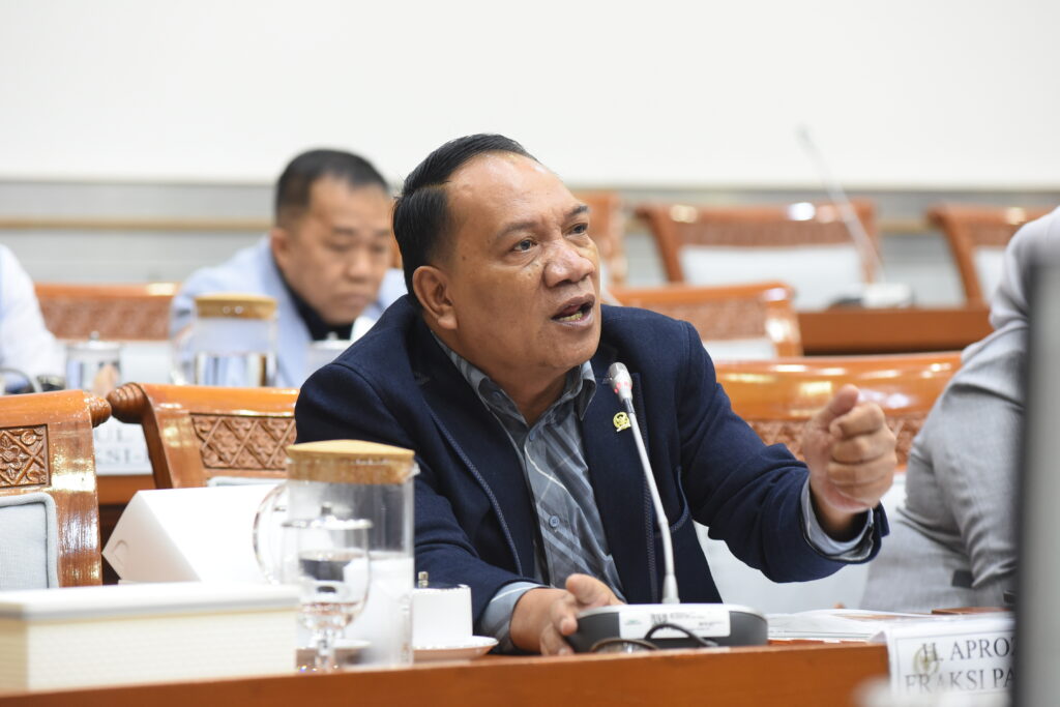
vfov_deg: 9.5
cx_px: 530
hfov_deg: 14.2
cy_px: 354
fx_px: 4270
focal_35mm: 145
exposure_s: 1/160
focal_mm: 145
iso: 2500
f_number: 4.5
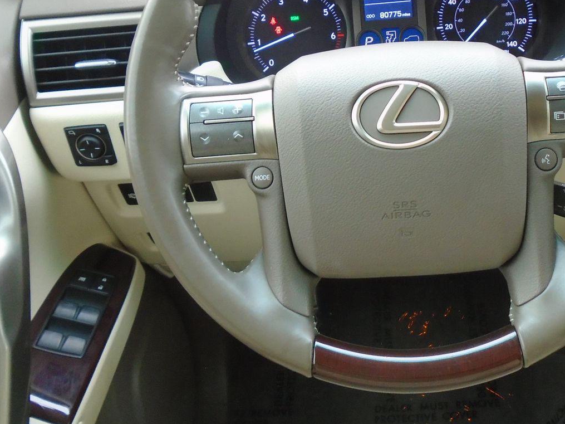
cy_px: 145
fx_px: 669
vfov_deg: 34.8
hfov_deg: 45.5
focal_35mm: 41
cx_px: 342
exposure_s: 1/30
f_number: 3.2
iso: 250
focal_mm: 4.6
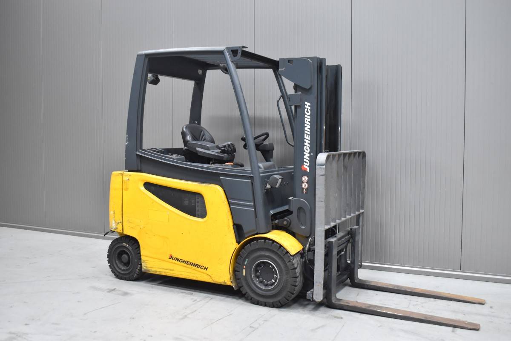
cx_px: 256
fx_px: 511
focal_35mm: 36
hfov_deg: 53.1
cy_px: 170
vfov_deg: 36.9
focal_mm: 24
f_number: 4.5
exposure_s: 1/40
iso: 1600
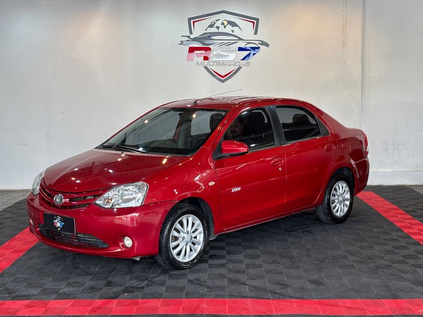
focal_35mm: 52
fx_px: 636
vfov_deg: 28.0
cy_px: 158
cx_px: 212
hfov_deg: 36.8
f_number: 1.6
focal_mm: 5.96
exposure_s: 1/153
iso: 32
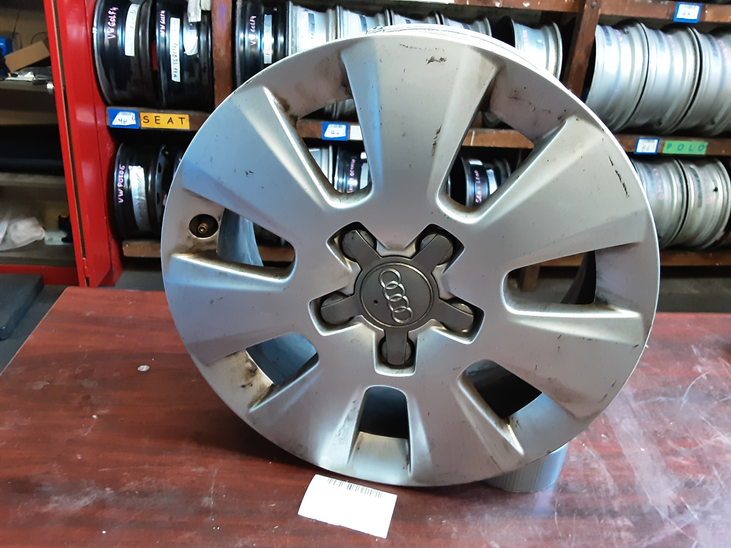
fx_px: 570
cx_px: 366
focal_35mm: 27
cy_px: 274
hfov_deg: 65.3
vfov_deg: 51.4
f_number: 1.9
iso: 250
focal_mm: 2.91
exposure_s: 1/25
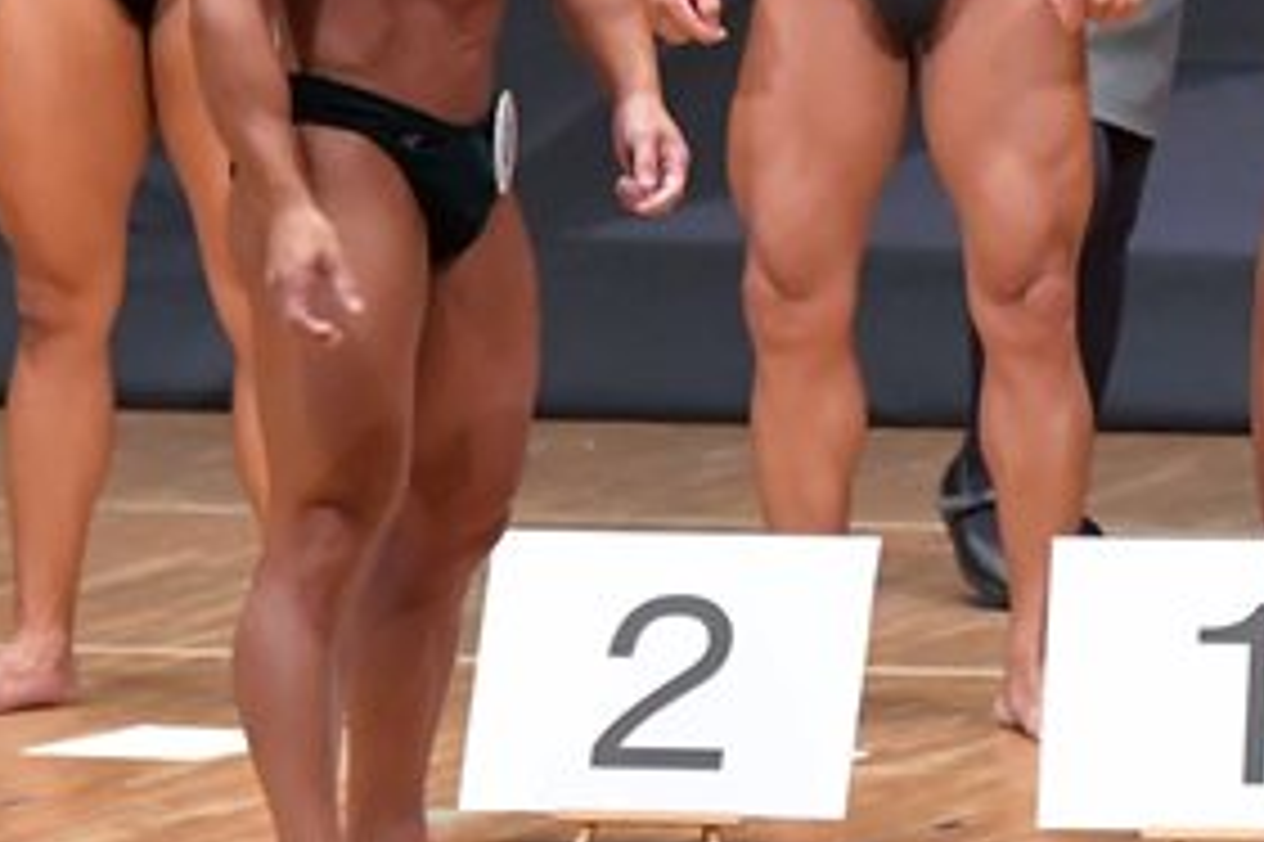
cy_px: 171
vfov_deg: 2.1
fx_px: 23229
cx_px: 1257
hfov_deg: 3.1
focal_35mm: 662
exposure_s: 1/400
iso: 8000
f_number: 5.6
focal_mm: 160
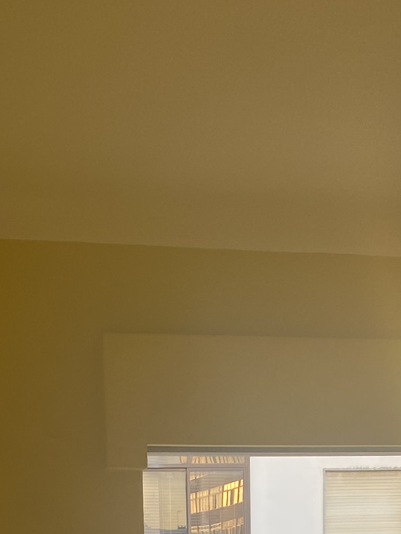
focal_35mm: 70
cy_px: 718
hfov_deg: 21.0
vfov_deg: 23.9
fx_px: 1081
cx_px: 144
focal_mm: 4.25
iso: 50
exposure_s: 1/121
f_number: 1.8
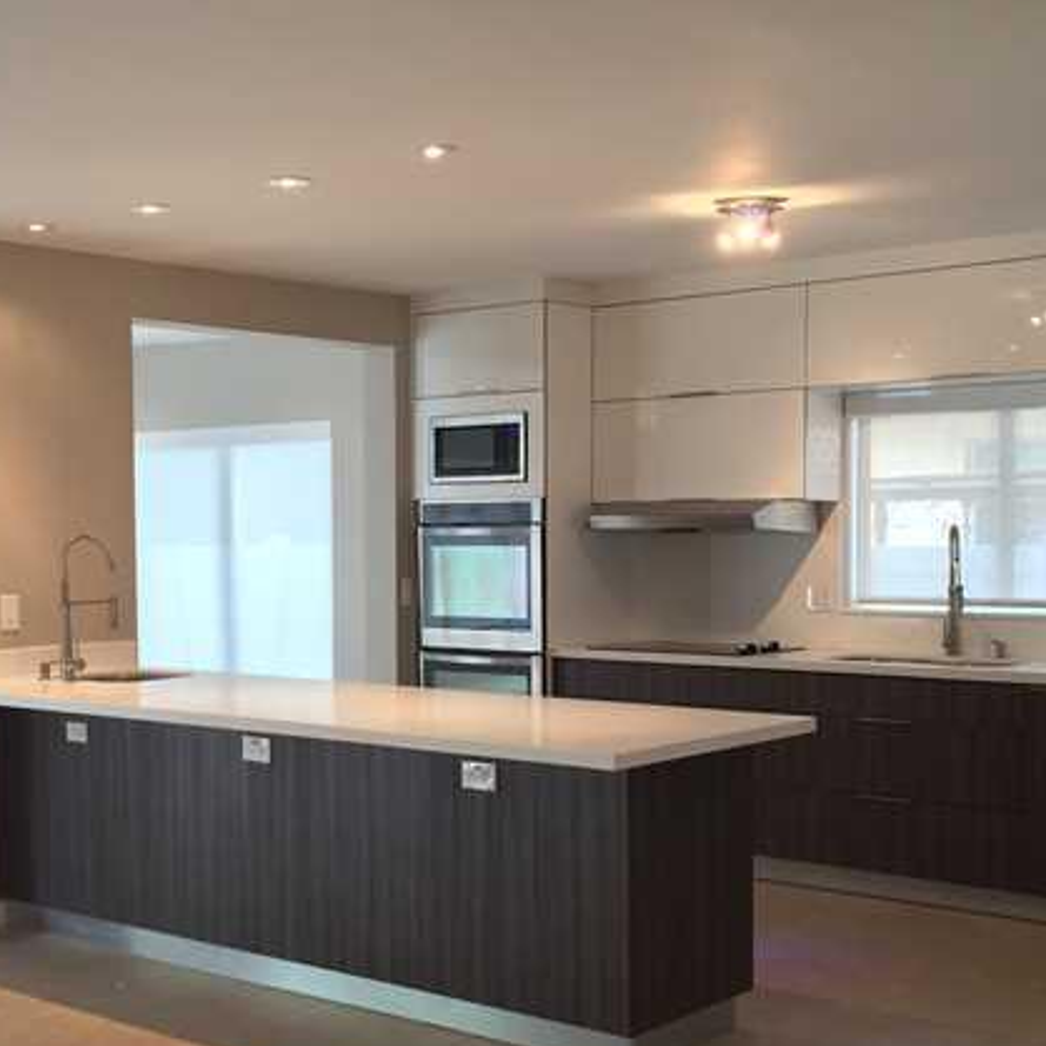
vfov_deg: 34.6
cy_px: 628
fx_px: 1675
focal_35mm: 49
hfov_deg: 34.6
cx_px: 450
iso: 50
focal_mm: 4.15
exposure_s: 1/30
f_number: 2.2
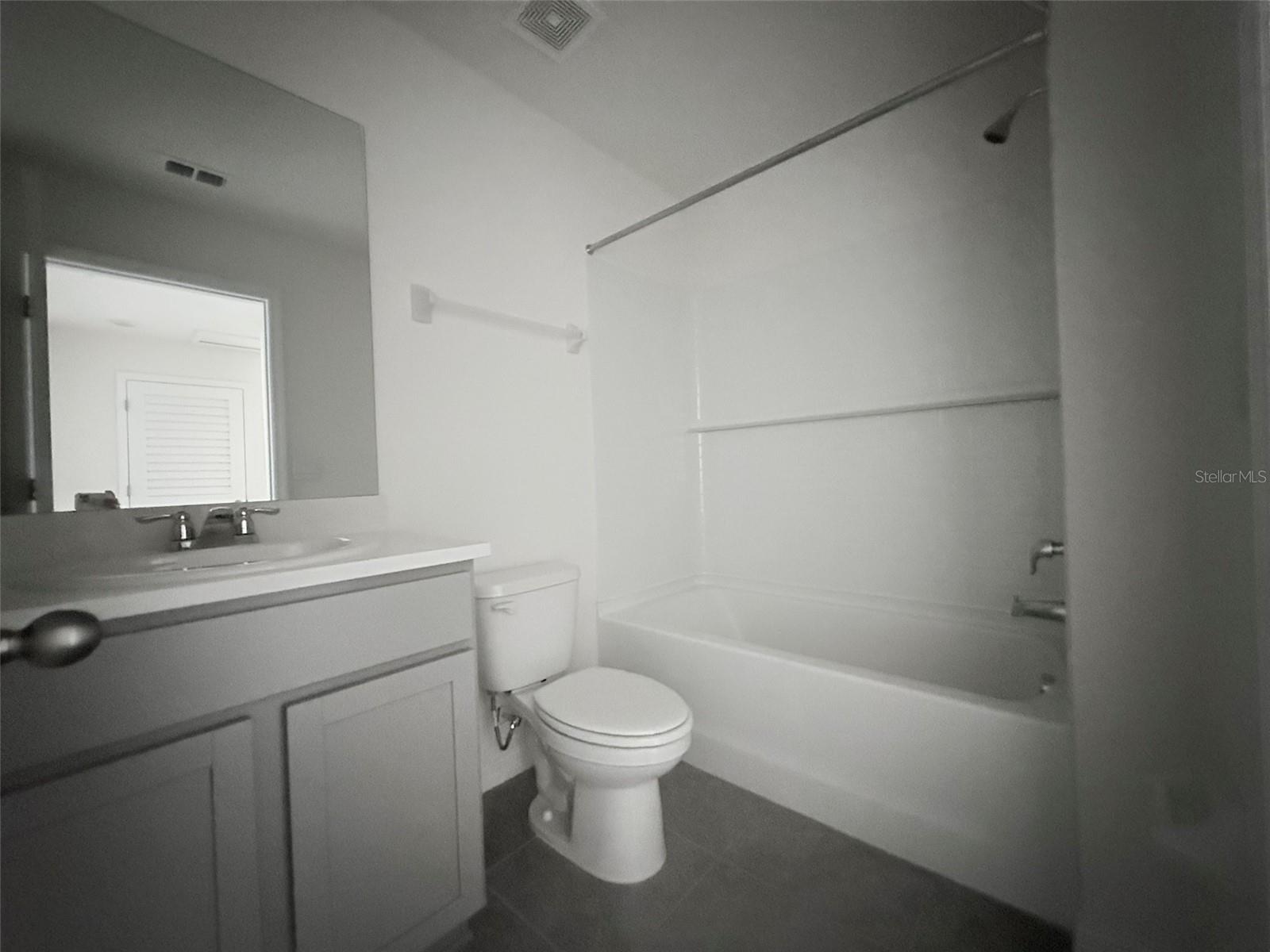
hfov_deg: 102.1
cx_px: 635
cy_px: 476
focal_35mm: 14
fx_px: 514
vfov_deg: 85.7
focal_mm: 2.22
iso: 1600
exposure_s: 1/30
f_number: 2.2
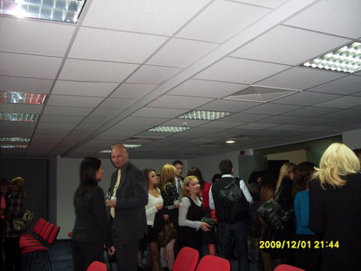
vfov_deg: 37.7
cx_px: 180
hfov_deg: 49.0
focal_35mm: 38
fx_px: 396
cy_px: 136
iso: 160
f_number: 2.8
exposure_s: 1/45
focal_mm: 6.3
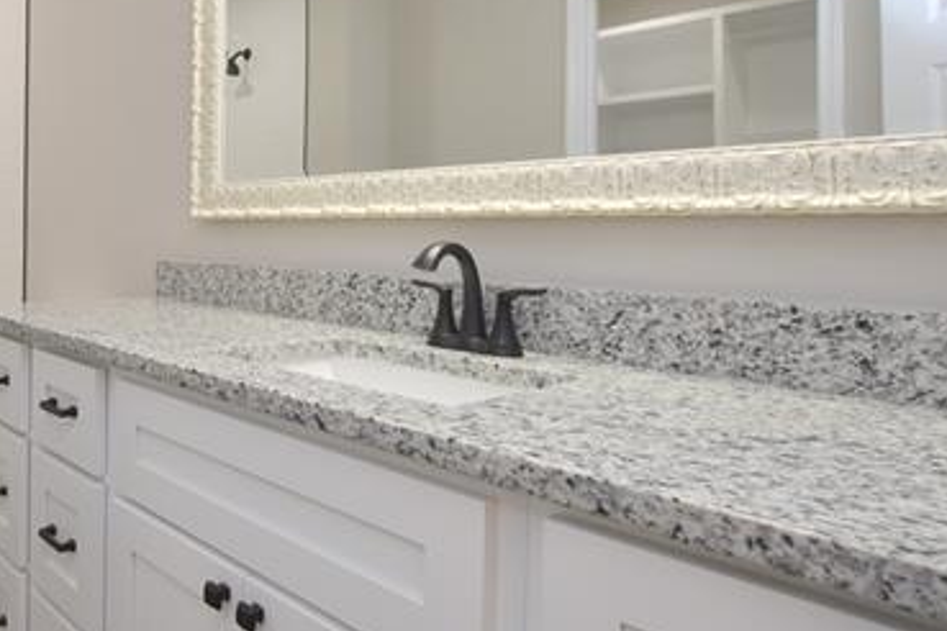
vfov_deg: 48.9
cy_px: 221
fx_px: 684
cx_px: 157
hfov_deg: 62.0
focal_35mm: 26
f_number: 5.6
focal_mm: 10
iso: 720
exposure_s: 1/125
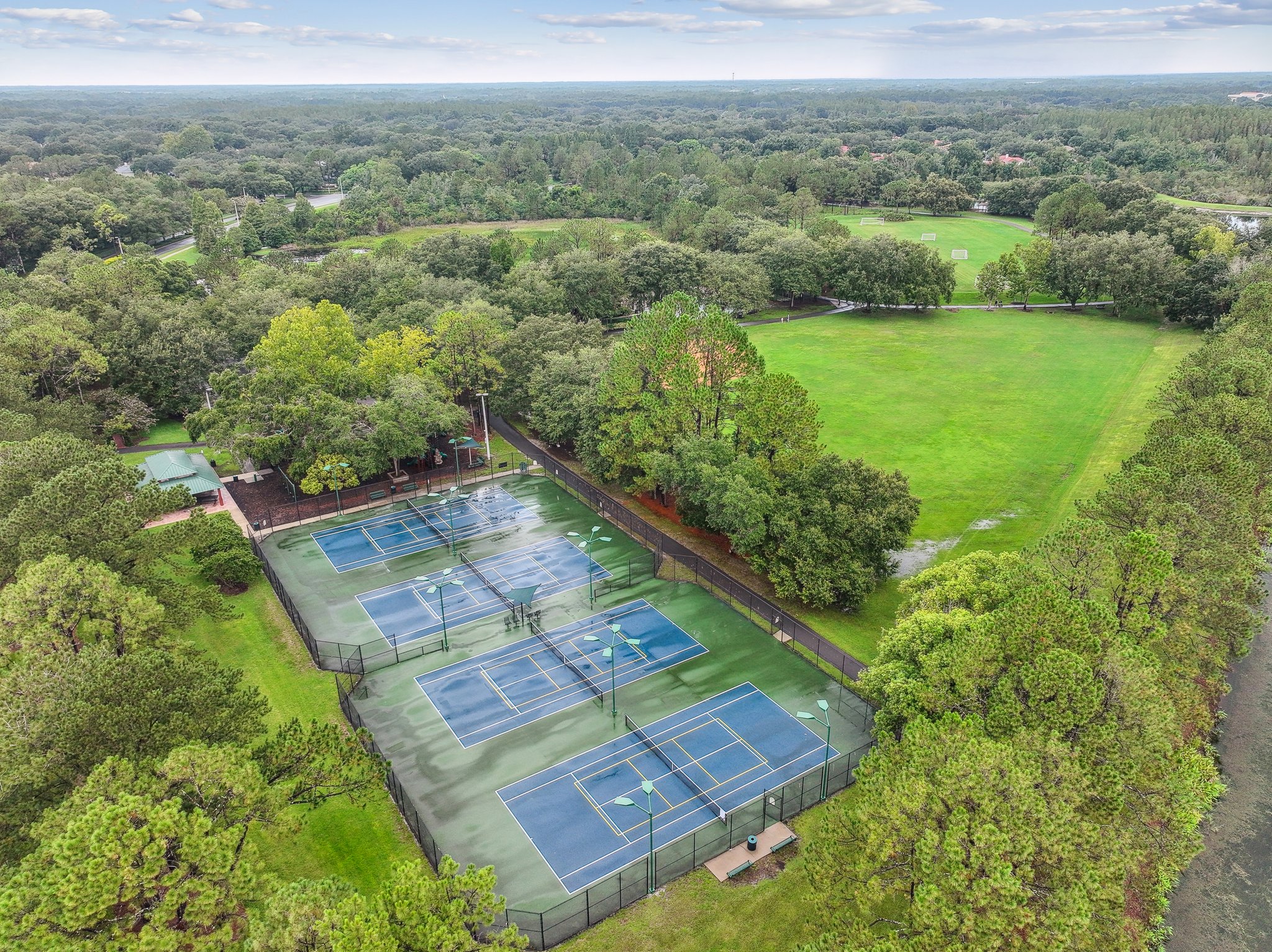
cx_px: 636
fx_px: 881
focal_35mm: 24
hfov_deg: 71.6
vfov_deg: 56.8
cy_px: 476
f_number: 2.8
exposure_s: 1/640
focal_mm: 12.3
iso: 400
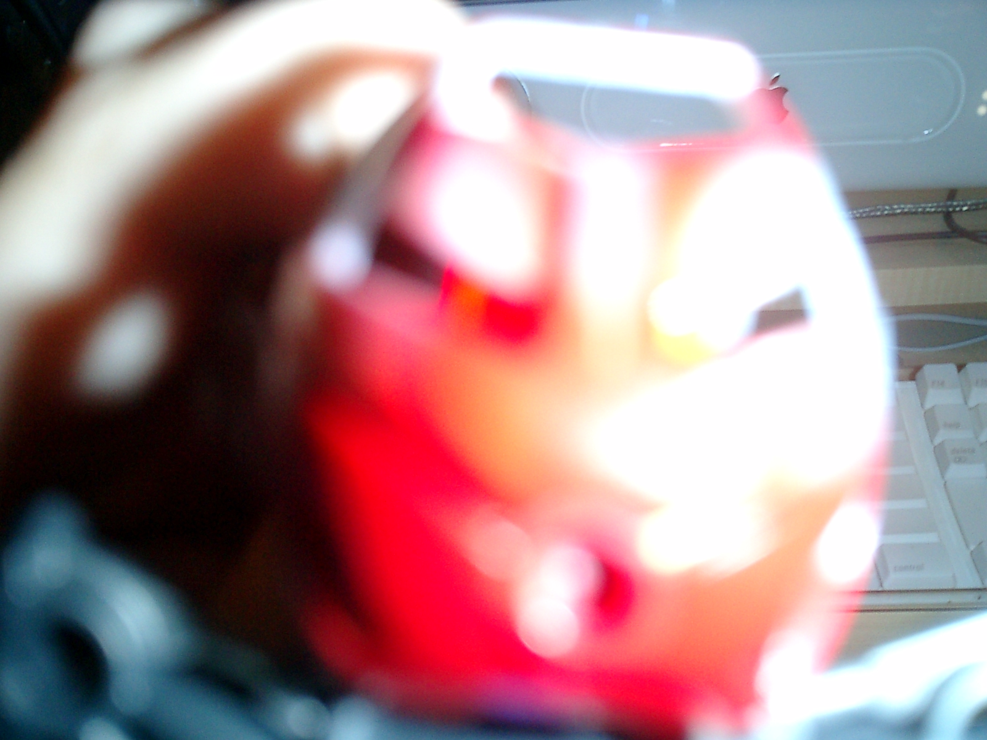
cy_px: 370
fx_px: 1026
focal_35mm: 36
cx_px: 494
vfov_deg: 39.7
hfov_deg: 51.4
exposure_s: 1/30
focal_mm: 7.5
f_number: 3.2
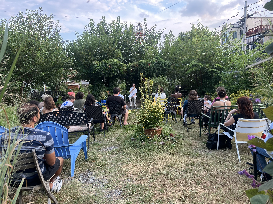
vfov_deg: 53.1
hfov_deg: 67.3
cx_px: 136
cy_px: 102
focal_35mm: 26
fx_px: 205
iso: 40
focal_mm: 5.7
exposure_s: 1/204
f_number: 1.5
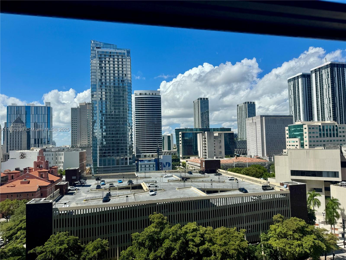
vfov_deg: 56.8
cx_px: 173
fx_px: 240
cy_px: 130
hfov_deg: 71.6
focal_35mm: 24
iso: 80
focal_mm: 6.76
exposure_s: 1/5814
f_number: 1.78
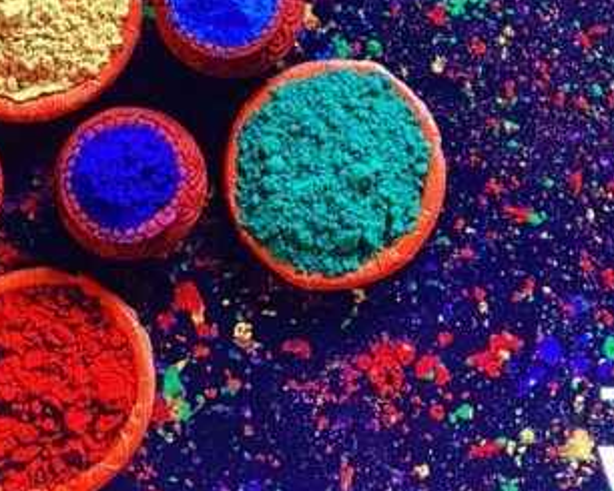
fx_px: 1545
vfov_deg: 17.9
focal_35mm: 85
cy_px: 110
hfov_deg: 22.4
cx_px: 197
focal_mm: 4.25
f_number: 1.8
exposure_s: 1/80
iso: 125
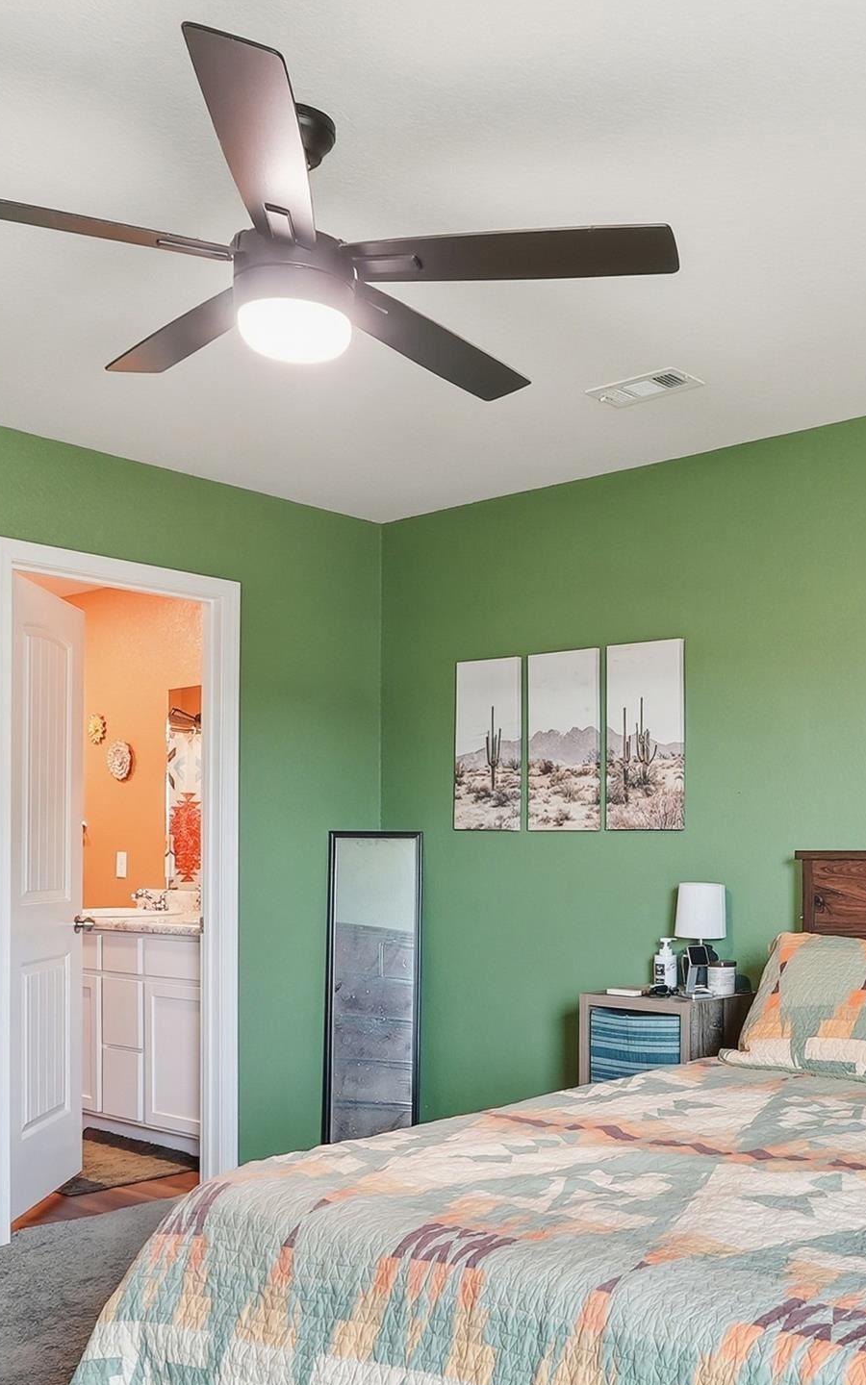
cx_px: 692
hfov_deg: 36.0
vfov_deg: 56.1
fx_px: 1284
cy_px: 852
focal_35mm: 34
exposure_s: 1/20
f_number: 9
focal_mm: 16
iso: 250
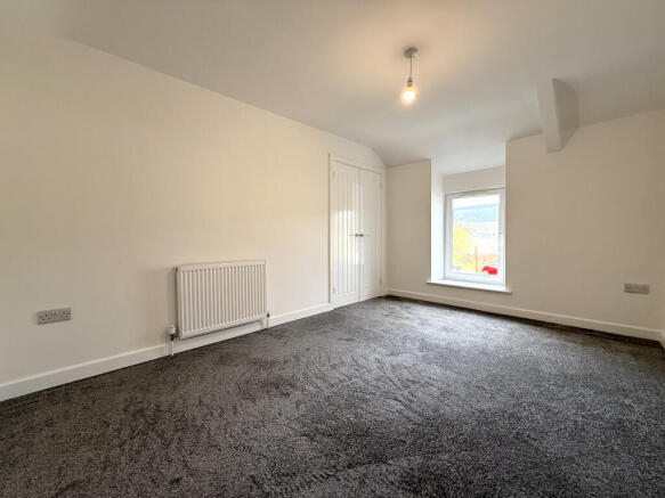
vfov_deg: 85.7
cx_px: 332
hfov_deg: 102.1
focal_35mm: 14
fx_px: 269
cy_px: 249
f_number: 2.2
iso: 125
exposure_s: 1/99
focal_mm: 2.22
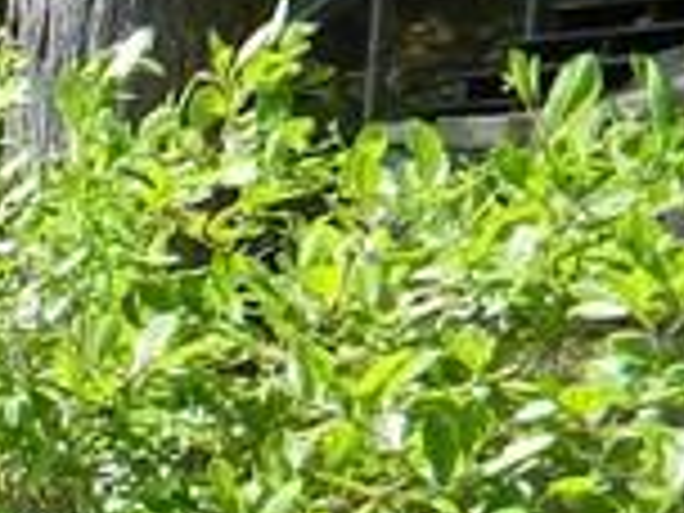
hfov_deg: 7.4
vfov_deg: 6.1
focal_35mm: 236
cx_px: -1400
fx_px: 4663
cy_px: 1084
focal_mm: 6.2
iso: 80
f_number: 3.3
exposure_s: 1/320
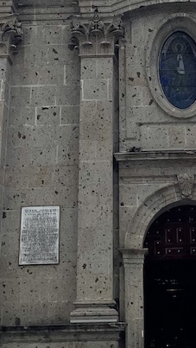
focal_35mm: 90
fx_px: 831
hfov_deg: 13.4
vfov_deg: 22.6
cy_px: -16
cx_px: 157
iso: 32
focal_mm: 4.2
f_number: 1.6
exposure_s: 1/13333
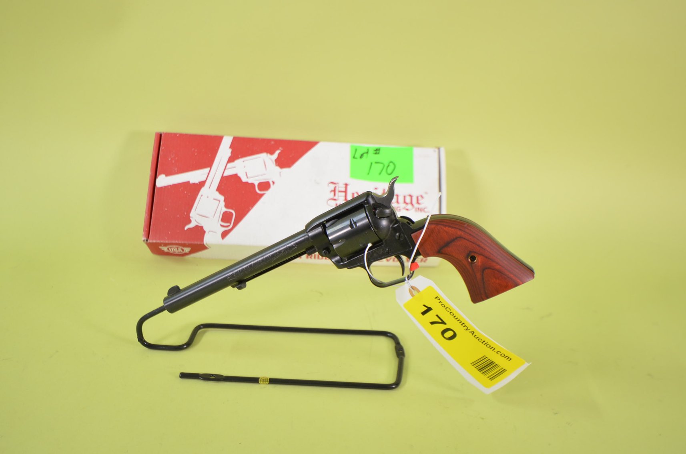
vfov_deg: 36.7
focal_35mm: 36
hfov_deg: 53.2
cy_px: 227
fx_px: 685
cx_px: 343
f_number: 4.5
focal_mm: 24
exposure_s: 1/100
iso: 400
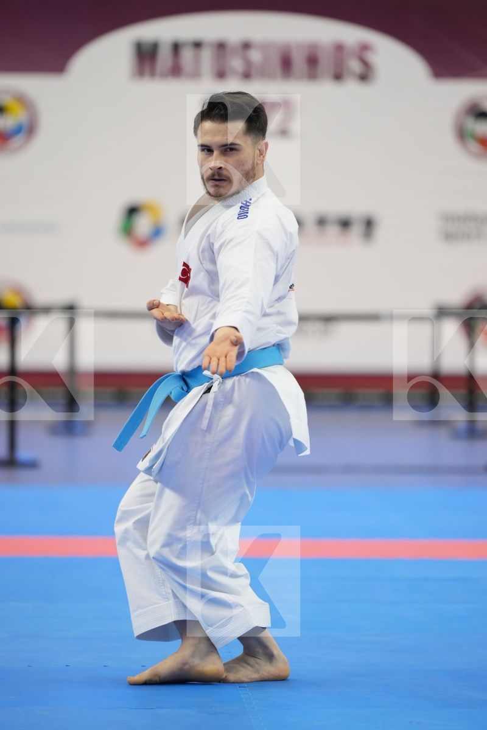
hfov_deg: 7.5
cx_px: 244
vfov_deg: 11.3
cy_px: 365
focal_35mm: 182
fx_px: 3693
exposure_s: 1/500
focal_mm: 182
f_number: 2.8
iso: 1250
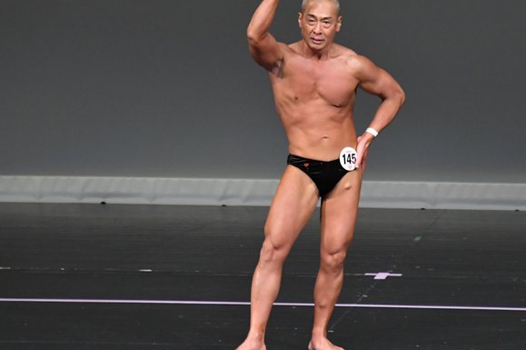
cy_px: 135
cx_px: 323
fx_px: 7328
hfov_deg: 4.1
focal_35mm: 502
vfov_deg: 2.7
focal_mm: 250
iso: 4000
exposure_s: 1/400
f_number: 5.6
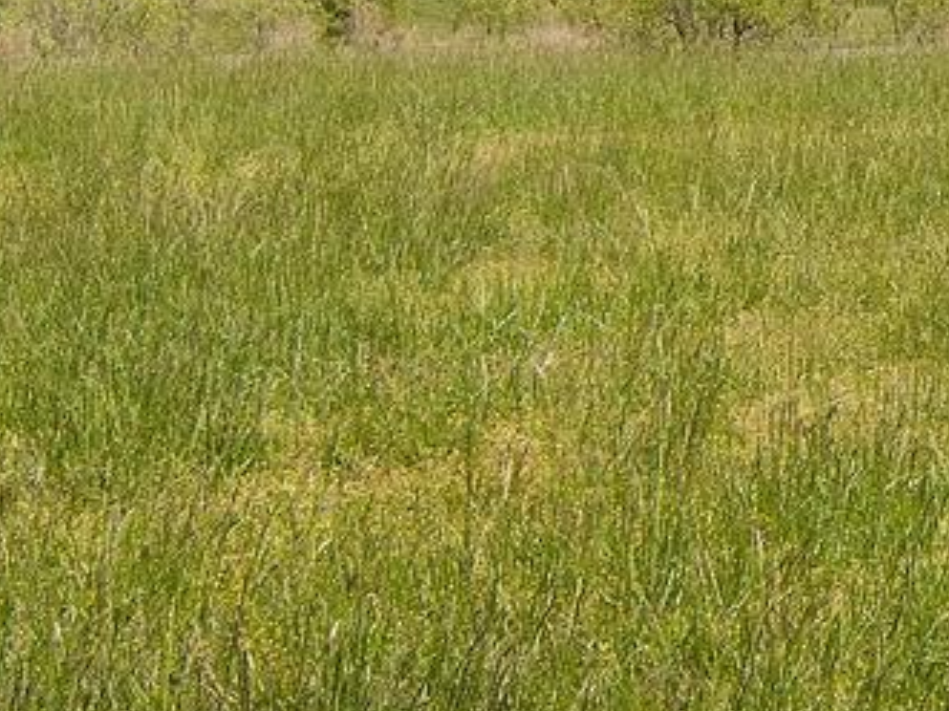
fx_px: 2932
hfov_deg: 16.7
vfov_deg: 13.5
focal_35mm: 107
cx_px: 1428
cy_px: -99
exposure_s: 1/320
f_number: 20
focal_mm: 12
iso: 160
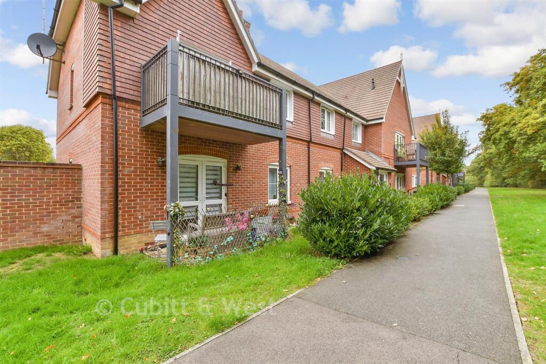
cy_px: 182
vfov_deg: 77.3
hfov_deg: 100.4
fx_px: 228
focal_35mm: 15
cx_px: 273
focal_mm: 10
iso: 160
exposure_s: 1/50
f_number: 8
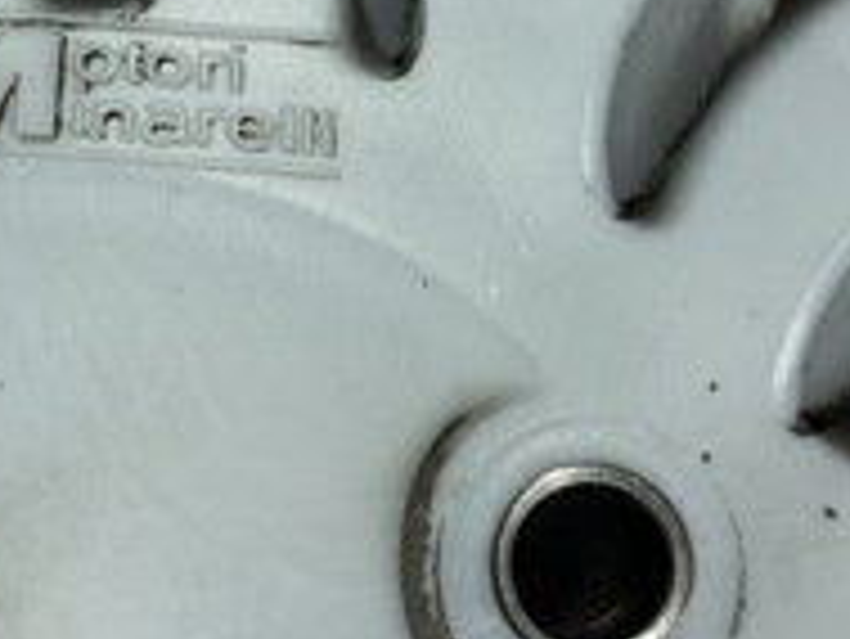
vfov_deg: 18.4
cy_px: 68
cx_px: 214
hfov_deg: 24.4
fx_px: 1941
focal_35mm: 79
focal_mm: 4.25
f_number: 1.8
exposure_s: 1/157
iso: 25
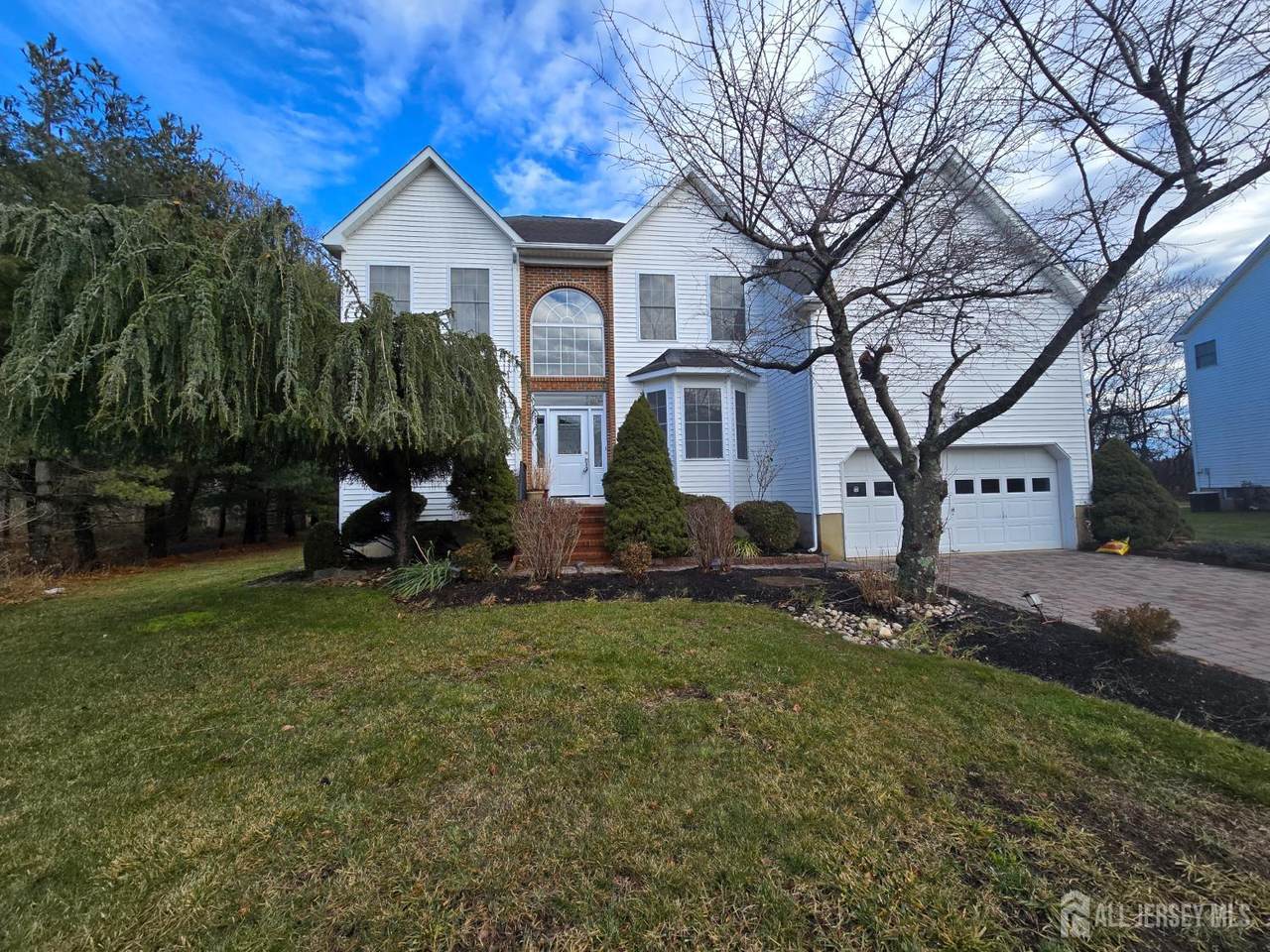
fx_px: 477
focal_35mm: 13
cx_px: 635
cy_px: 476
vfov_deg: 89.9
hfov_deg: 106.2
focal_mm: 2.2
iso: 50
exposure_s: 1/617
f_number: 2.2
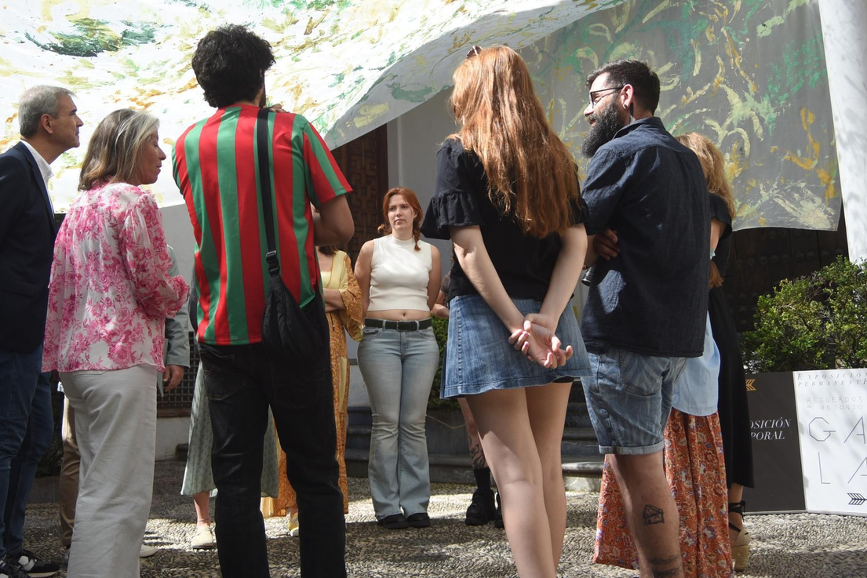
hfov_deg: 46.4
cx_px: 401
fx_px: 1012
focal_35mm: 42
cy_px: 179
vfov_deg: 31.6
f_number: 5.6
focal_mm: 29
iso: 100
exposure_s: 1/400
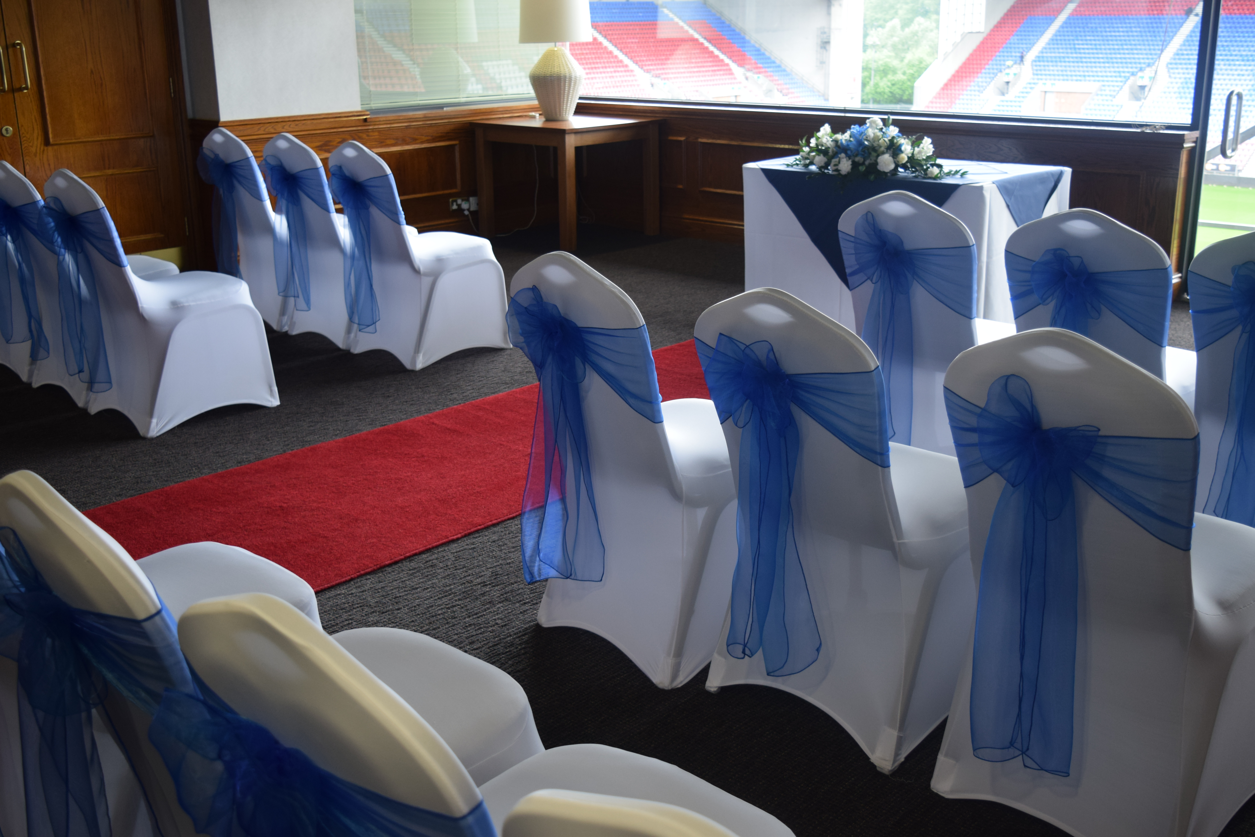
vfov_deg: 35.5
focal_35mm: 38
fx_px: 1307
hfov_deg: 51.3
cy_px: 418
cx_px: 628
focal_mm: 25
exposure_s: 1/60
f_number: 4
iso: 450
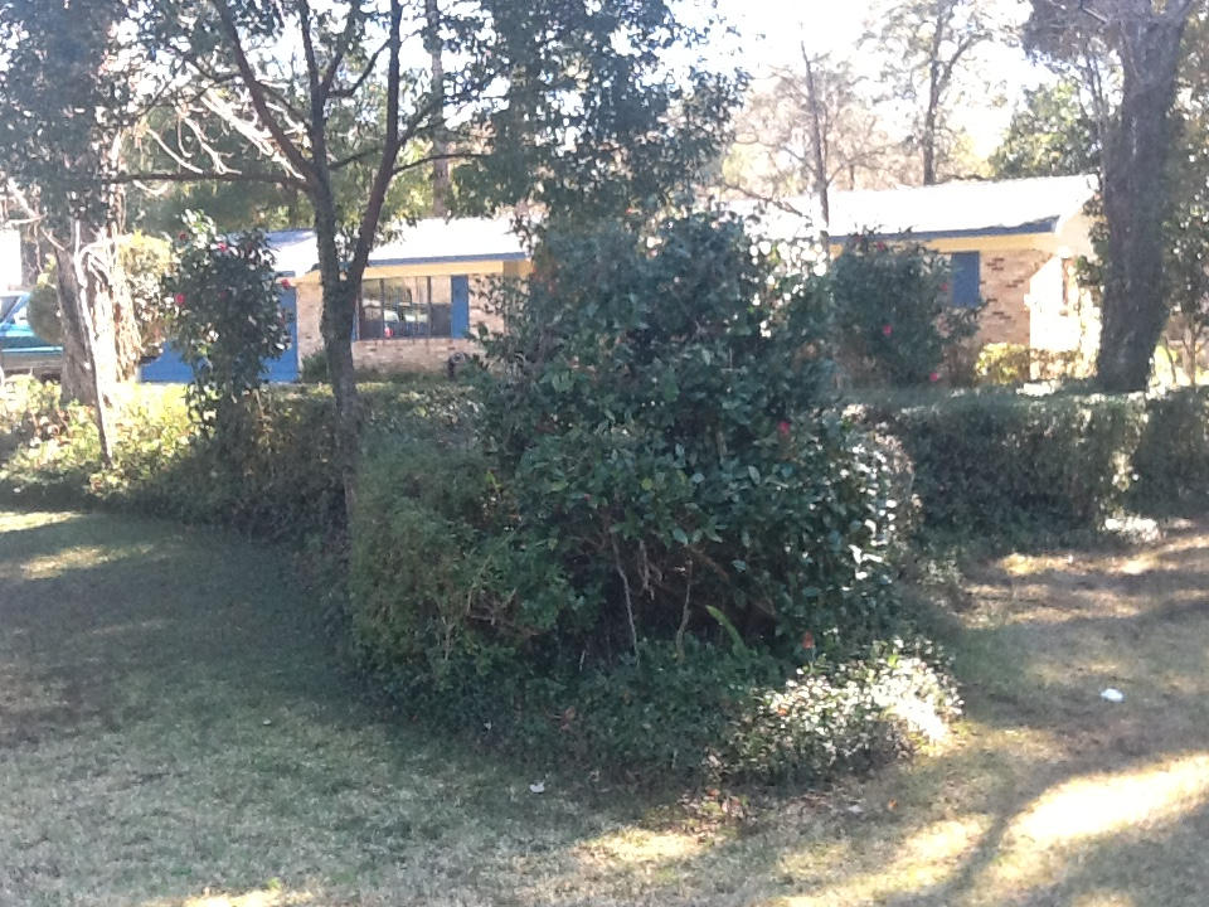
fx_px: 1537
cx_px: 604
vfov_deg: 32.9
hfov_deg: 42.9
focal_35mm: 44
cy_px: 454
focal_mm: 2.03
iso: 64
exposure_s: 1/120
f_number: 2.4
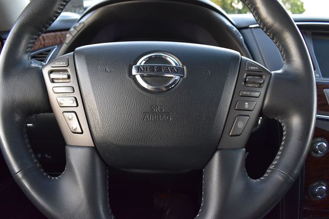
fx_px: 247
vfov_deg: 47.9
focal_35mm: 27
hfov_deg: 67.4
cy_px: 110
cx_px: 164
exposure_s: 1/15
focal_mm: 18
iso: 1400
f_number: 6.3
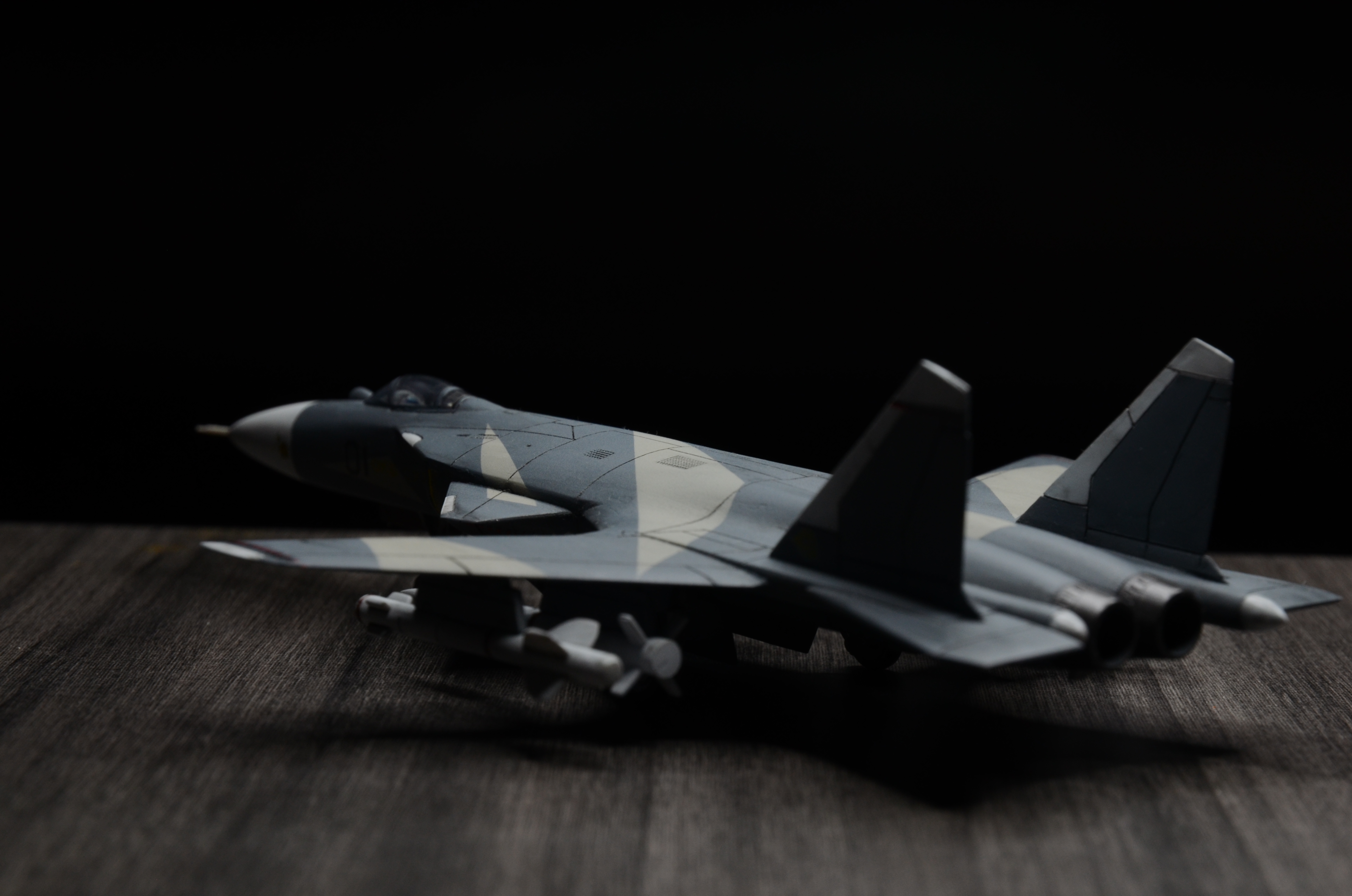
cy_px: 448
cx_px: 676
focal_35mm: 105
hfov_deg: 19.5
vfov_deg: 13.0
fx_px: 3935
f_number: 11
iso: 400
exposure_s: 1/8
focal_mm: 70
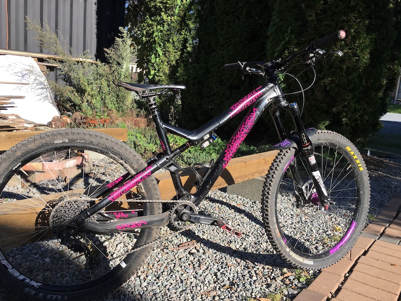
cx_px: 198
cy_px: 149
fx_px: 348
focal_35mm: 30
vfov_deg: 46.8
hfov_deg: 60.0
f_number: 2.2
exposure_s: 1/746
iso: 25
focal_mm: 4.15
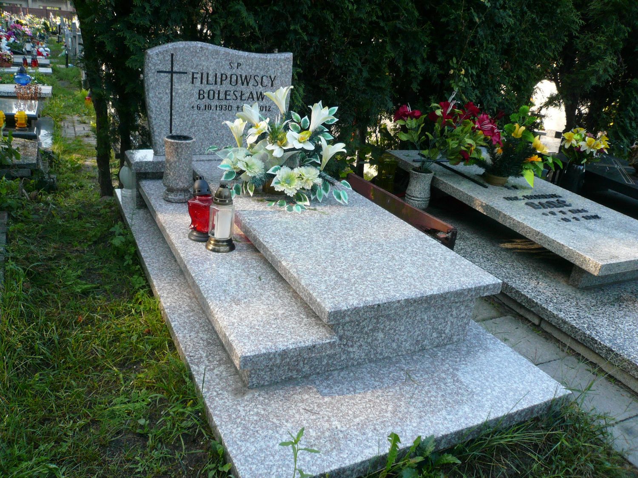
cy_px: 239
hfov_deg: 63.4
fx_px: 516
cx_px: 319
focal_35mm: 28
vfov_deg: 49.7
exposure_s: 1/160
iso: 100
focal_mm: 4.6
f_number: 2.8
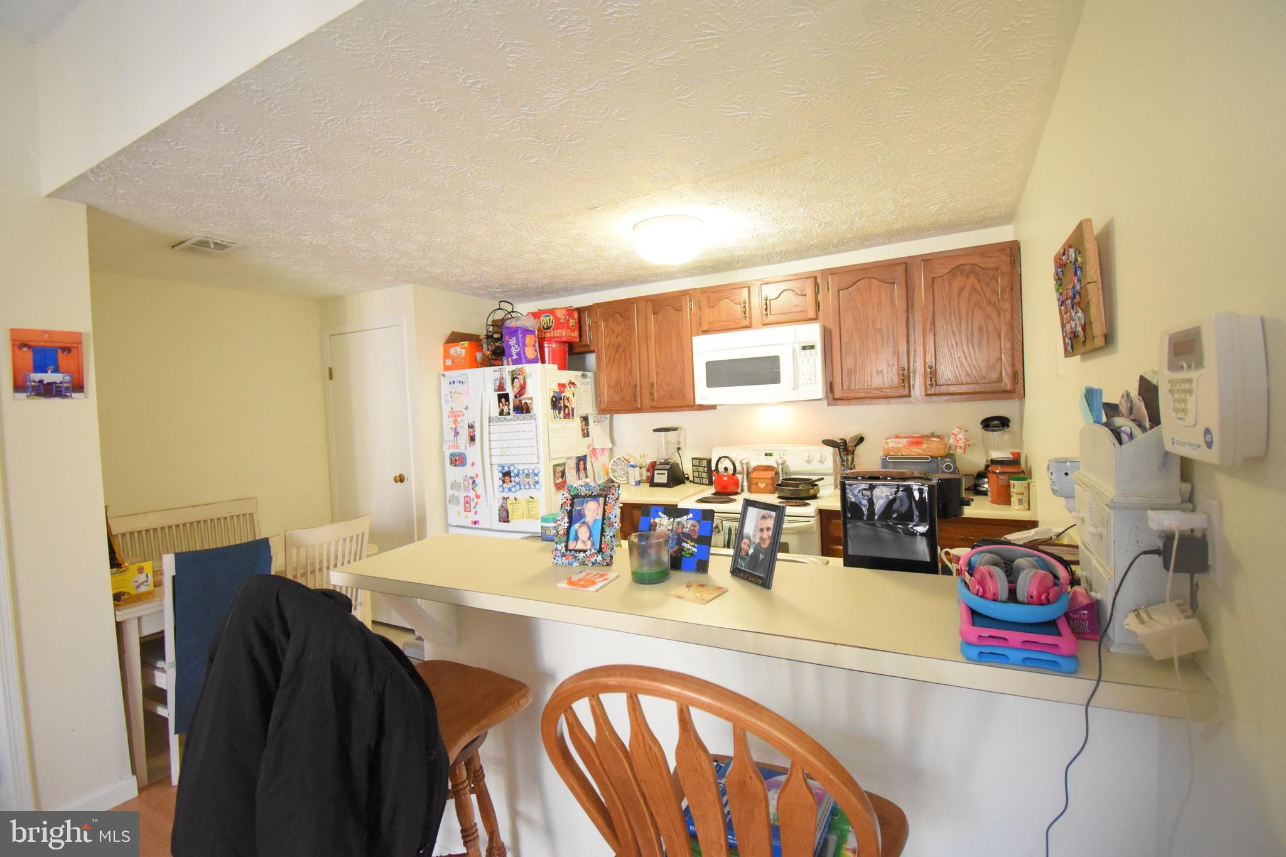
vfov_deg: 77.3
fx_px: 536
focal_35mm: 15
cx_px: 643
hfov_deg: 100.4
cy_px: 428
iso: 4500
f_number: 4.5
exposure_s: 1/60
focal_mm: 10
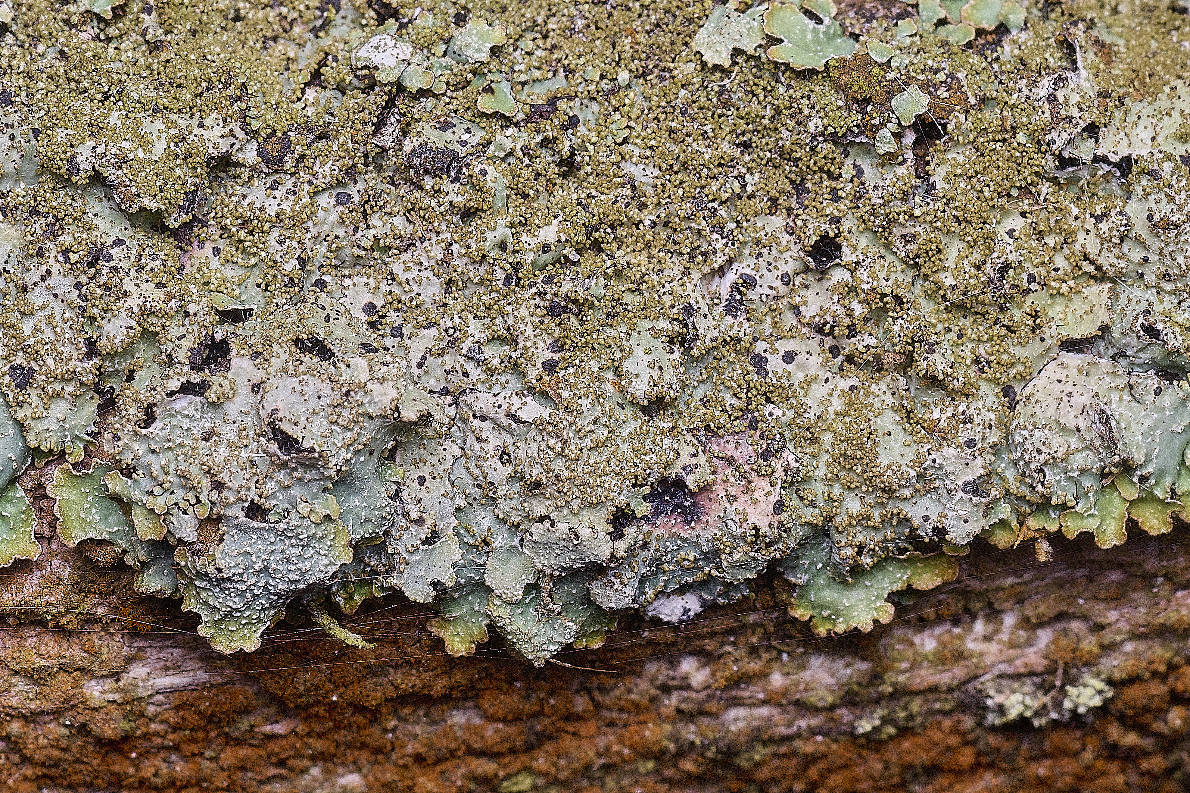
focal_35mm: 225
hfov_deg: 9.1
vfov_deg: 6.1
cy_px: 396
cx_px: 595
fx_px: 7437
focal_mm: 147
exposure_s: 1/200
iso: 640
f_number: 51
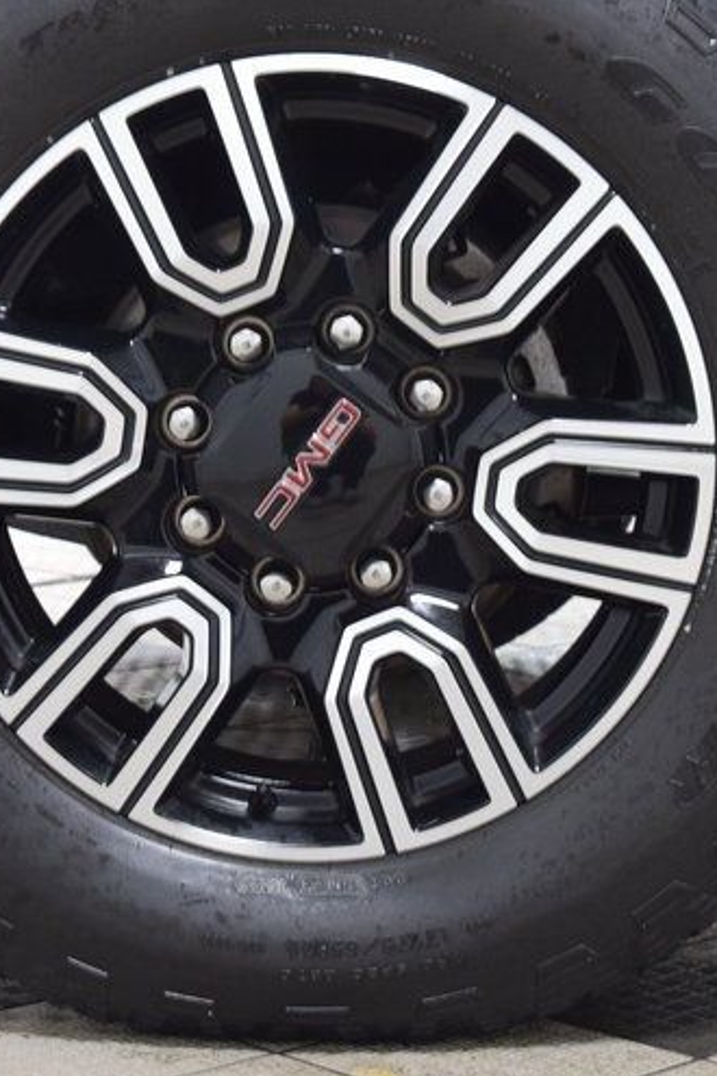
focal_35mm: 90
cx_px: 322
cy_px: 460
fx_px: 2690
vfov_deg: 22.6
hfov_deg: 15.2
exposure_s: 1/15
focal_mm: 29
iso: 1100
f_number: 6.3
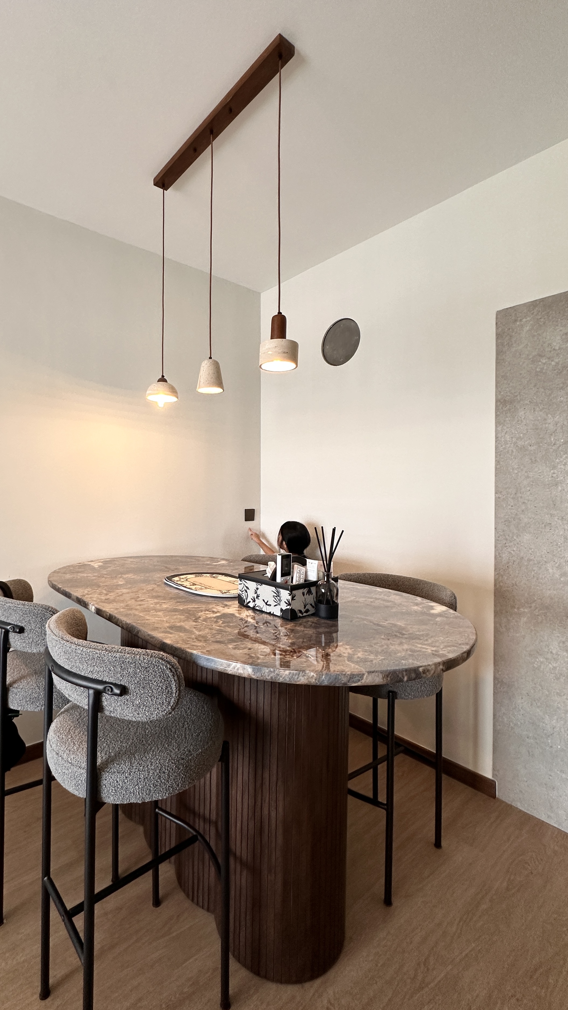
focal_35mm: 16
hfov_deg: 65.8
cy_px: 494
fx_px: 428
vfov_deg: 99.4
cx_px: 204
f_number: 2.2
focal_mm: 2.22
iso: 200
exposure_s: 1/99
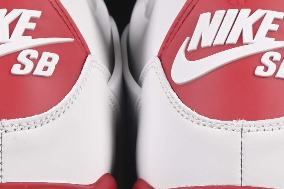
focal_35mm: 296
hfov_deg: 7.0
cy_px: 59
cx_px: 121
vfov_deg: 4.6
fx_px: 2335
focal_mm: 50
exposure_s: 1/80
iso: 160
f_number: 8
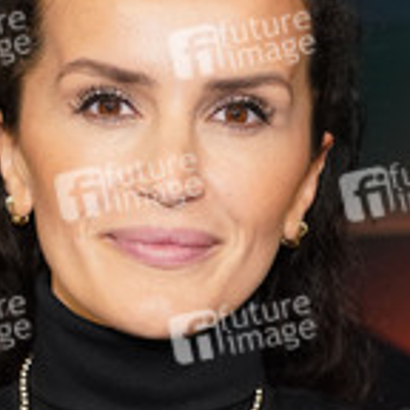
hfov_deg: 12.0
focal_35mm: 146
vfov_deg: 12.0
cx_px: 167
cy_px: 259
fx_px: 1956
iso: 2000
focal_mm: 55
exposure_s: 1/160
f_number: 5
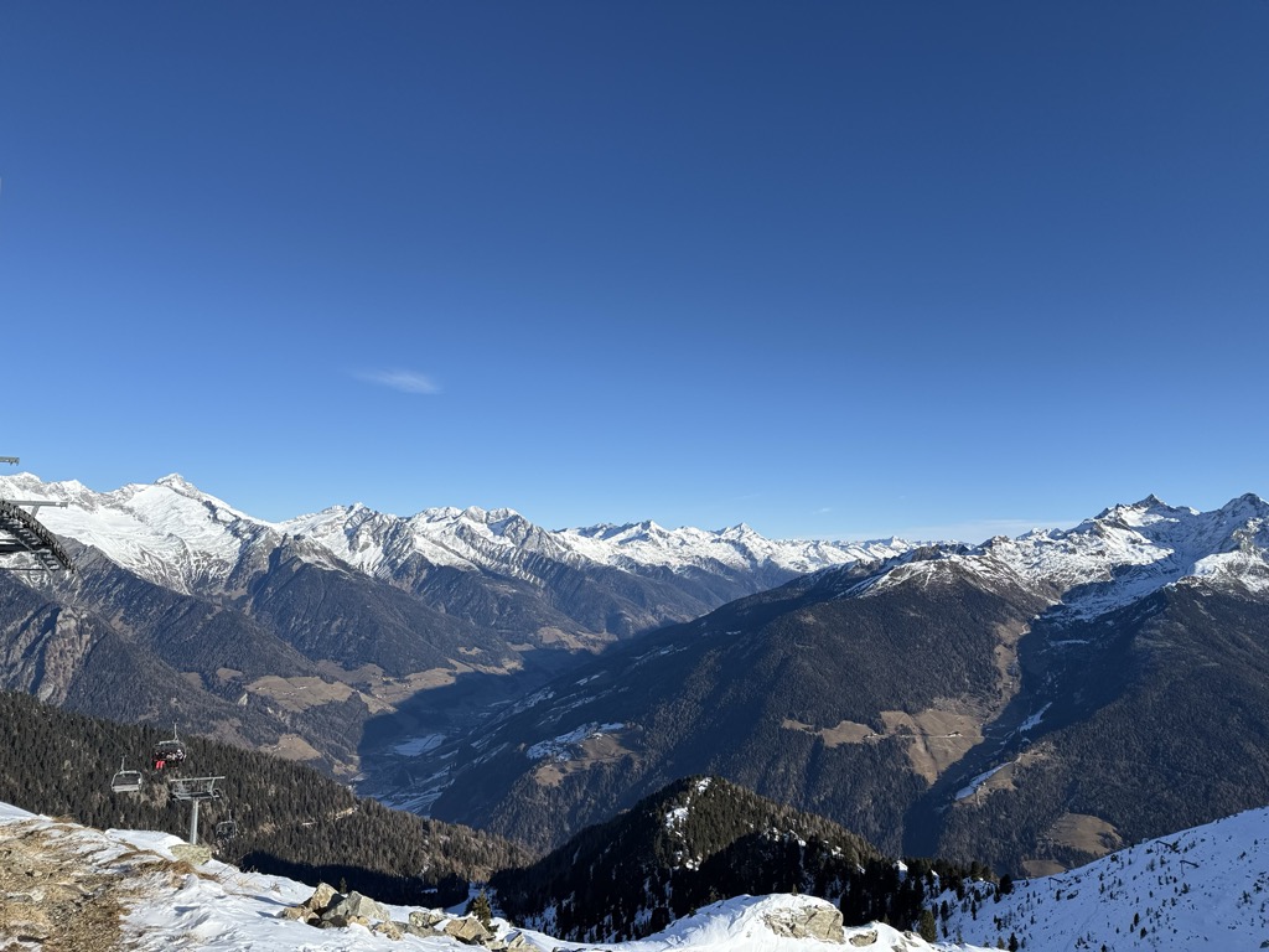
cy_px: 476
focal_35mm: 24
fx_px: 880
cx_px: 634
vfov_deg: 56.8
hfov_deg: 71.6
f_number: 1.78
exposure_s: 1/5714
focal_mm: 6.76
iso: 80
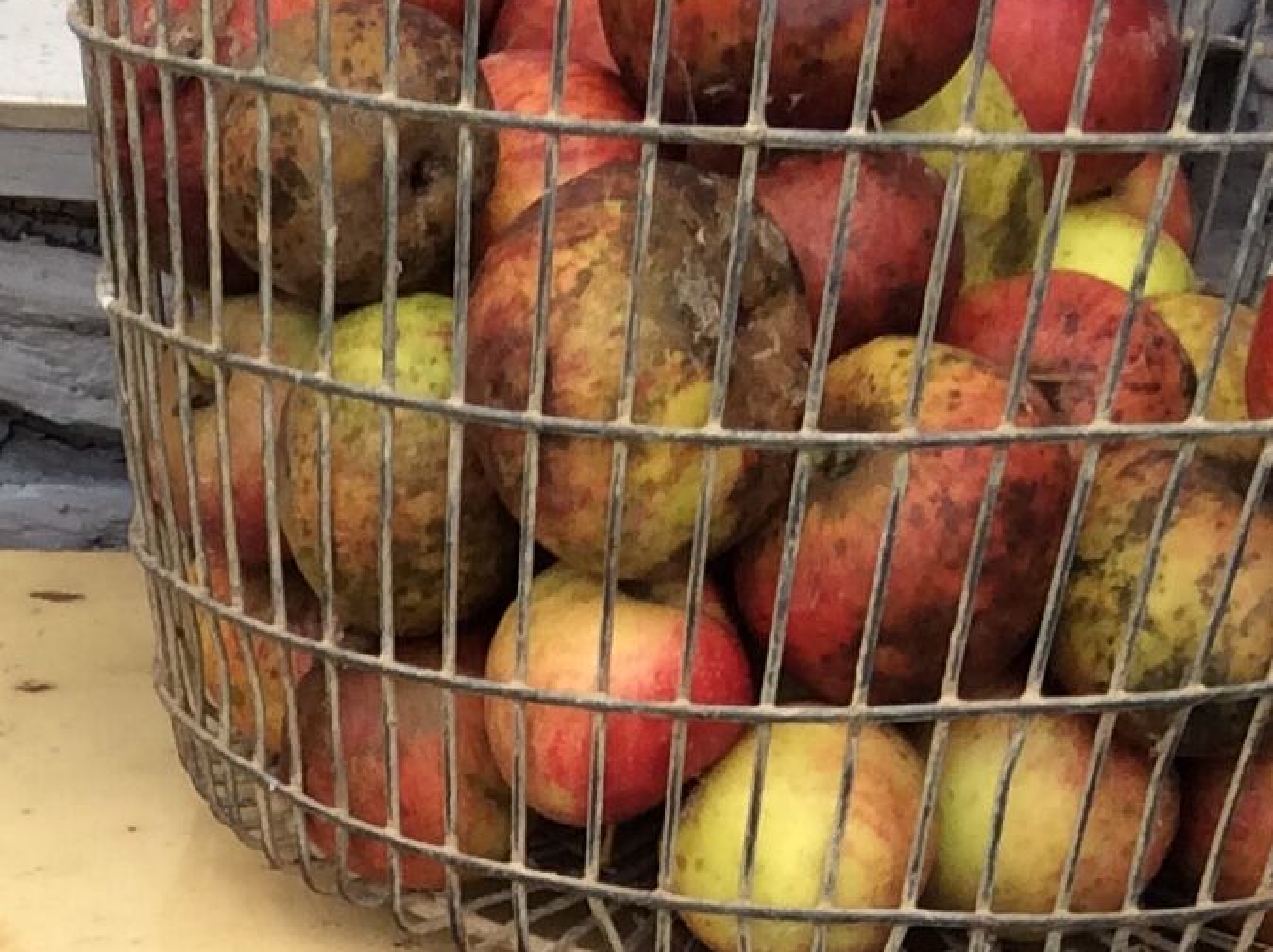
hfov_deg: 15.6
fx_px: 4518
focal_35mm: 123
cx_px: -106
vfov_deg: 11.3
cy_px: 1636
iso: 32
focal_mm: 3.3
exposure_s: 1/216
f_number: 2.4
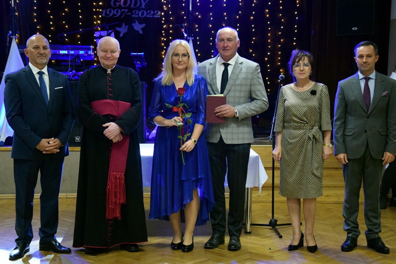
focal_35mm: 63
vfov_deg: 21.6
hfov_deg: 31.9
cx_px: 198
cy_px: 132
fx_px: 693
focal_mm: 42
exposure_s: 1/100
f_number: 4.8
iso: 5000
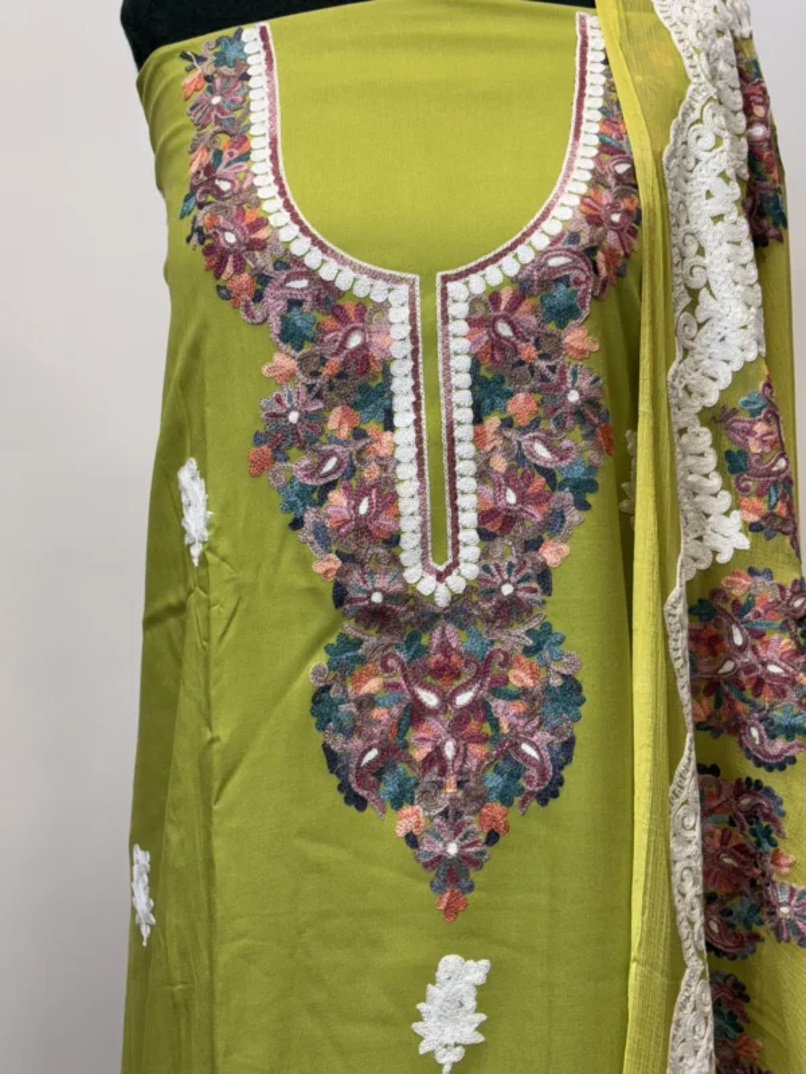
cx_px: 403
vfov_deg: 36.8
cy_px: 537
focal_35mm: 52
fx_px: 1614
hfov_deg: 28.0
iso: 50
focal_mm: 5.96
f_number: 1.6
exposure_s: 1/100
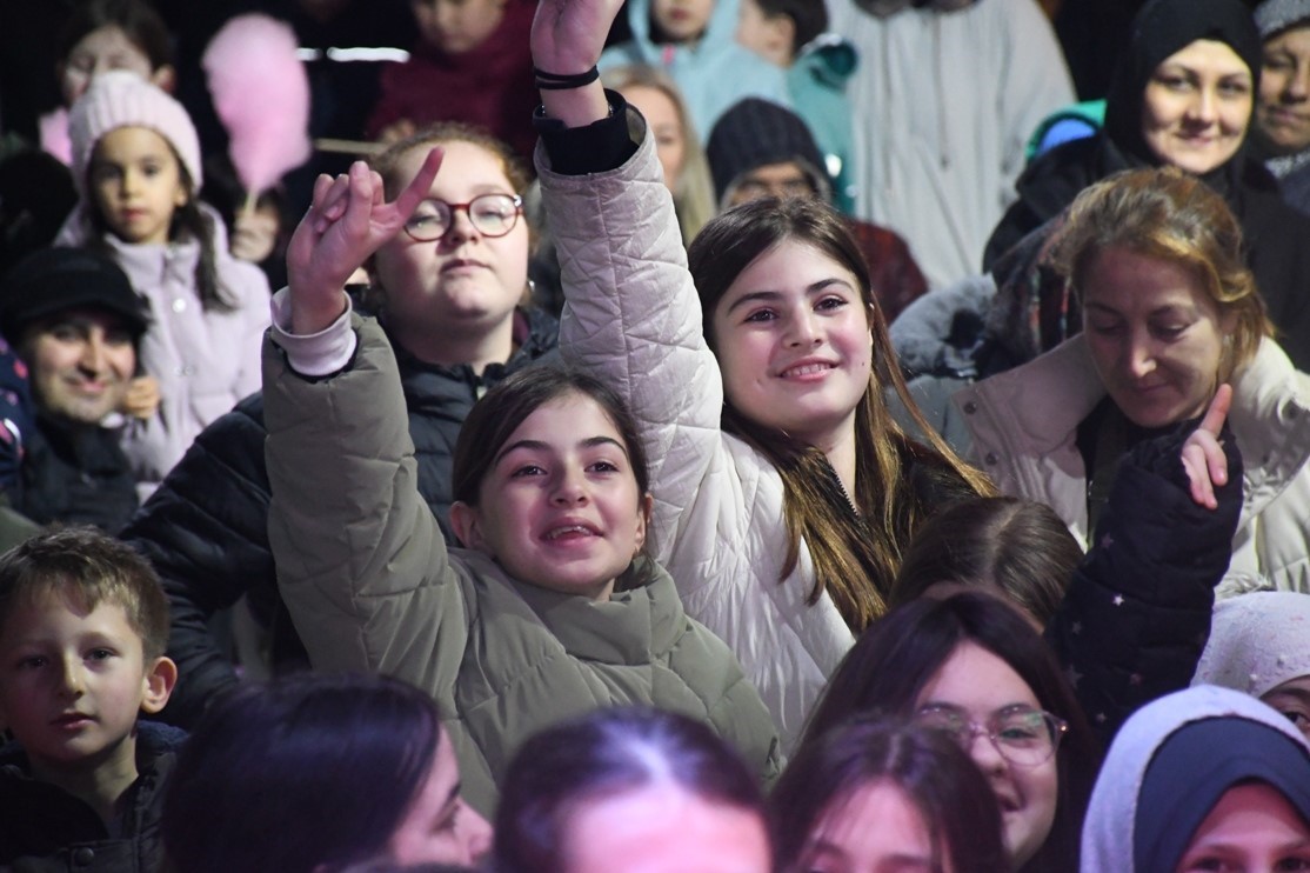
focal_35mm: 210
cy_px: 436
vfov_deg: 6.5
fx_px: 7639
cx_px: 655
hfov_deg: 9.8
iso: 8000
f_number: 5.6
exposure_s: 1/200
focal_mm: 140
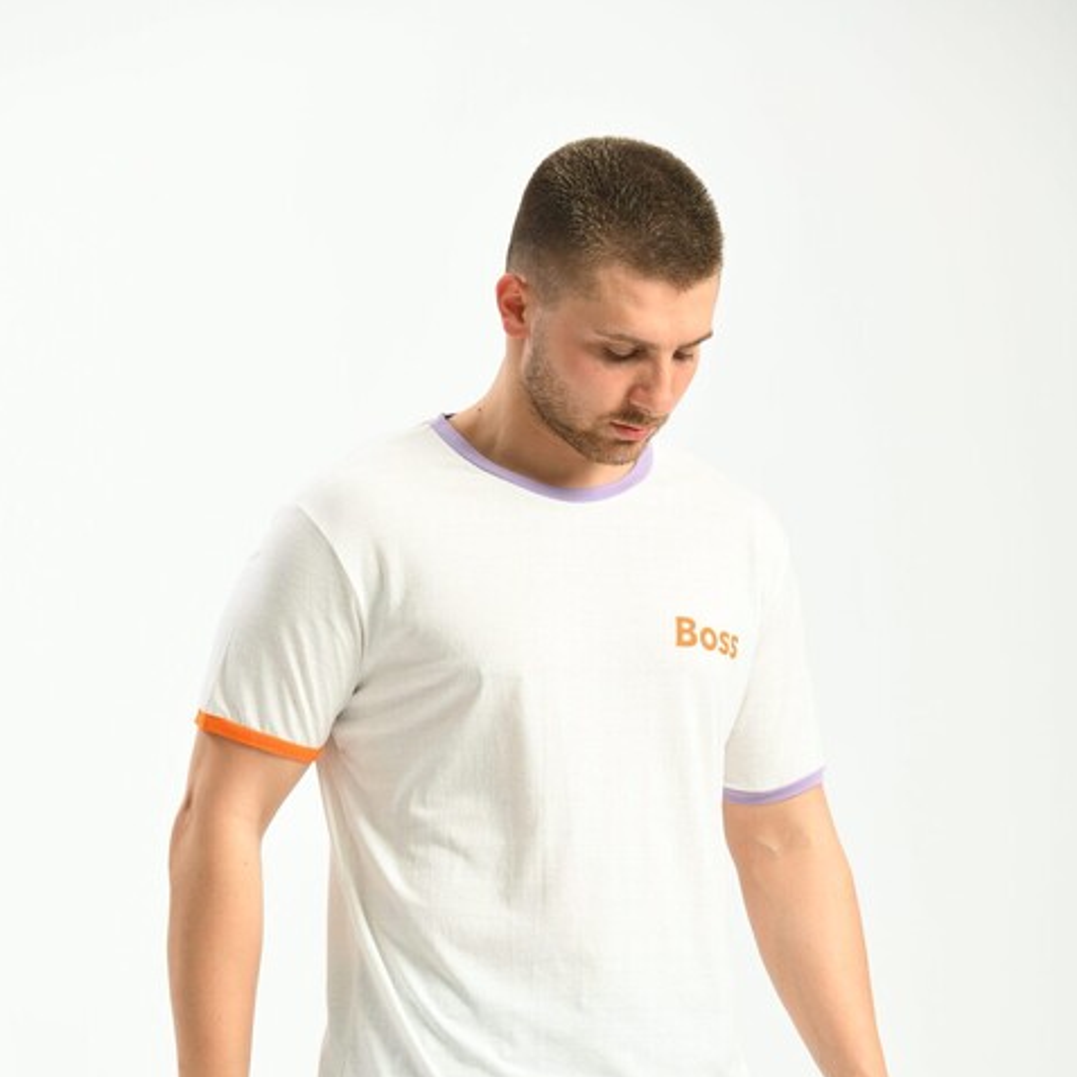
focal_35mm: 167
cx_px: 535
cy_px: 824
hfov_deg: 10.5
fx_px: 5878
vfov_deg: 10.4
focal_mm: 125
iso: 100
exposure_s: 1/160
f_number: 5.6
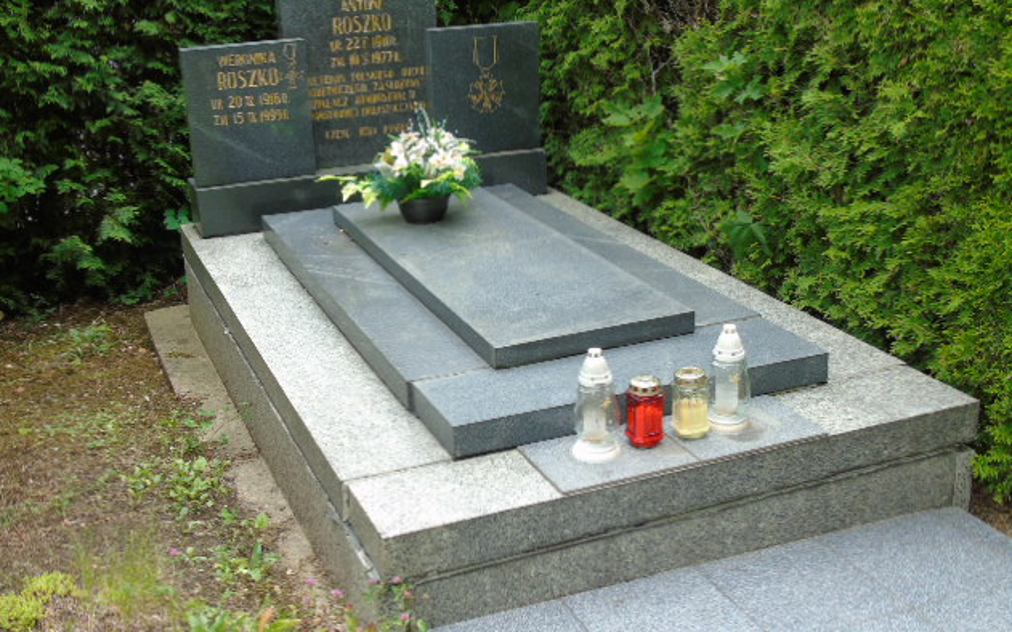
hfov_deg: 46.2
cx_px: 500
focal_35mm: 43
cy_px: 337
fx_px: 1186
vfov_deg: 29.8
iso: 80
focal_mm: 7.1
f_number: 3.9
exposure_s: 1/100
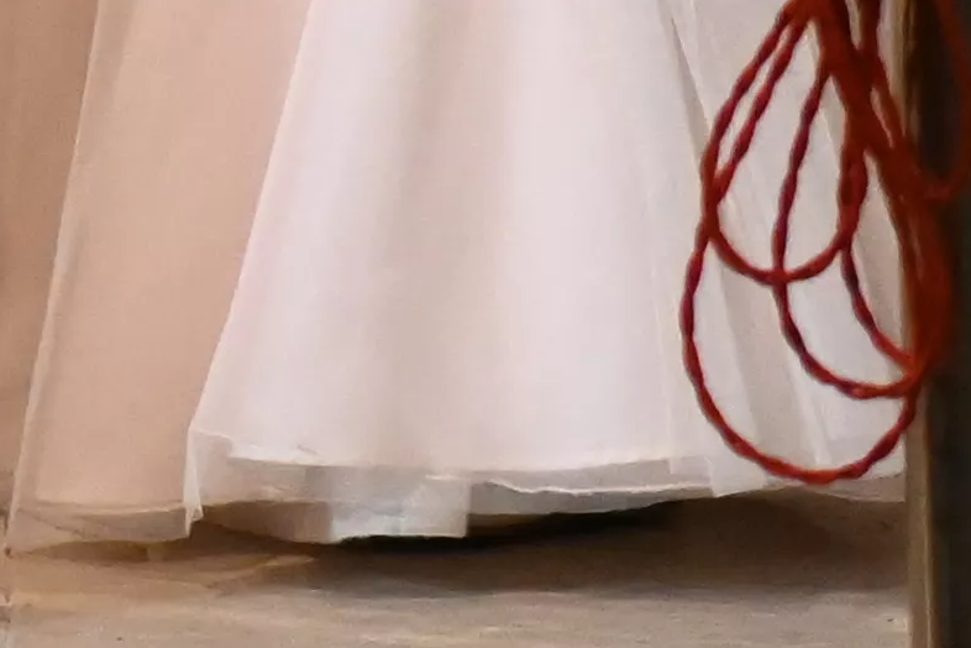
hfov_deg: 3.8
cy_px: -1258
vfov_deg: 2.6
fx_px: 14321
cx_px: -1969
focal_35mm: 531
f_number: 5.6
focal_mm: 50
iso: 3200
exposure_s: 1/125
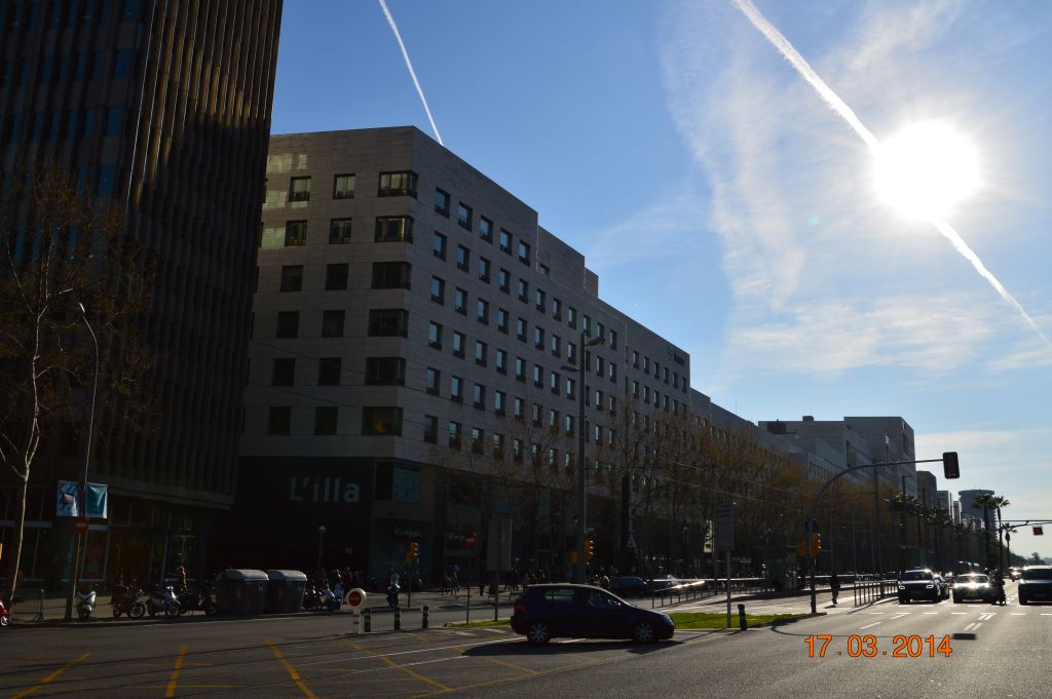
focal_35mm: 32
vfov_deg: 41.6
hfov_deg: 59.5
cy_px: 350
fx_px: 920
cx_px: 526
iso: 125
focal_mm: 21
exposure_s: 1/500
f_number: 11
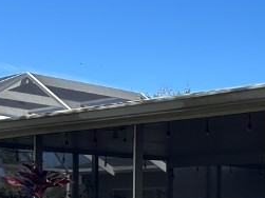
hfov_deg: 15.6
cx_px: 494
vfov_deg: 13.3
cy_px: 281
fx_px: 811
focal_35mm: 106
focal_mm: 5.7
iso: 50
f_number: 1.5
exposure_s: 1/3165
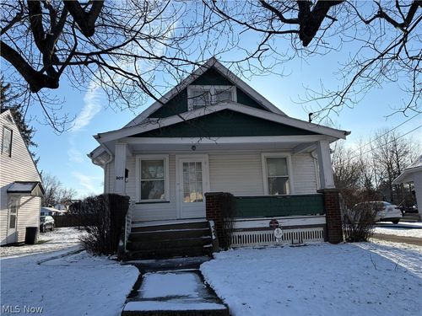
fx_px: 317
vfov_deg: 53.1
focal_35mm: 26
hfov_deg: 67.3
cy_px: 158
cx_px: 211
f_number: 1.6
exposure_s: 1/3623
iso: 50
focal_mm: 5.96
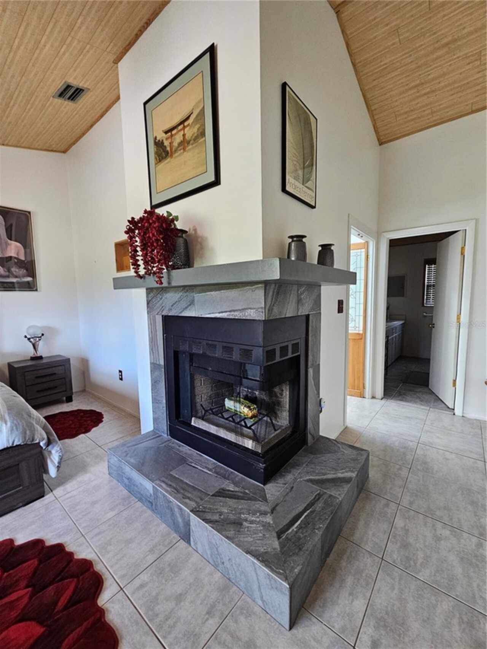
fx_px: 244
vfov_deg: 106.2
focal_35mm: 13
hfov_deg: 89.9
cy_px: 324
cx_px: 244
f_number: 2.2
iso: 320
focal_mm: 2.2
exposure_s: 1/40
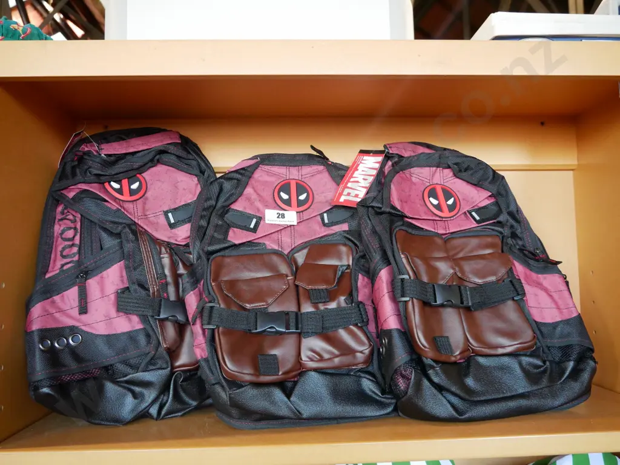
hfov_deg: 60.0
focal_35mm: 30
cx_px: 310
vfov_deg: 46.8
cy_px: 232
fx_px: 537
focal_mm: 15
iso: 1600
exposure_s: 1/60
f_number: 3.7
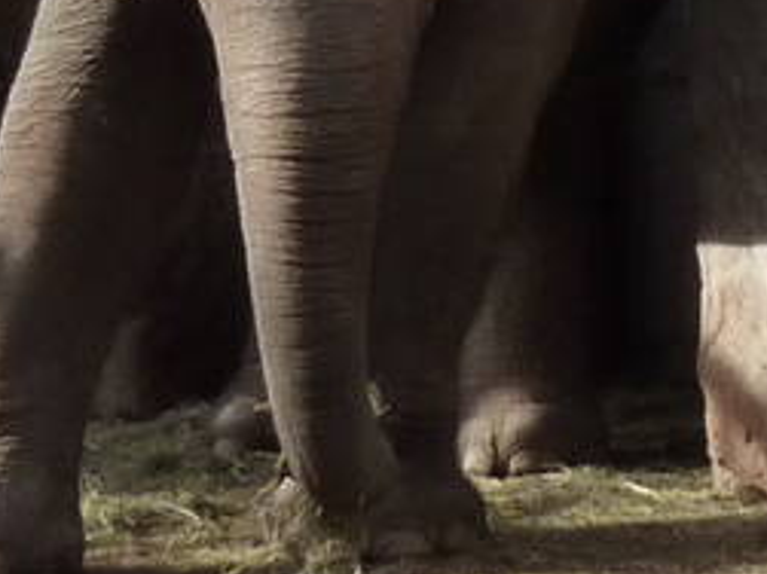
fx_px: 16832
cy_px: -510
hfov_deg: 2.6
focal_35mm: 760
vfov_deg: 2.0
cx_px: 1109
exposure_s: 1/400
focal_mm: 19.5
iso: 250
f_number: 4.4
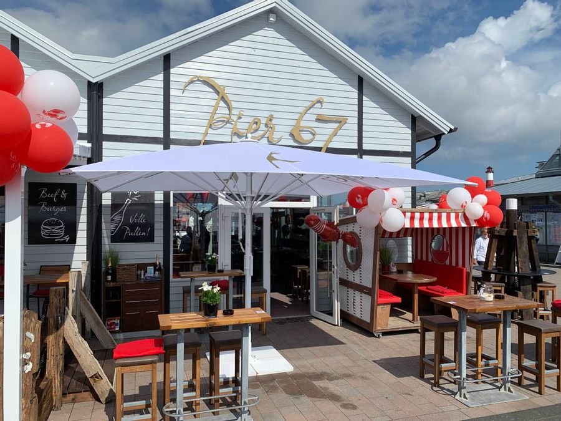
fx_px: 421
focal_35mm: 26
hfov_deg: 67.3
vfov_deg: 53.1
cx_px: 280
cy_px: 210
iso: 25
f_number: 1.8
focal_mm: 4.25
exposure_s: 1/5405
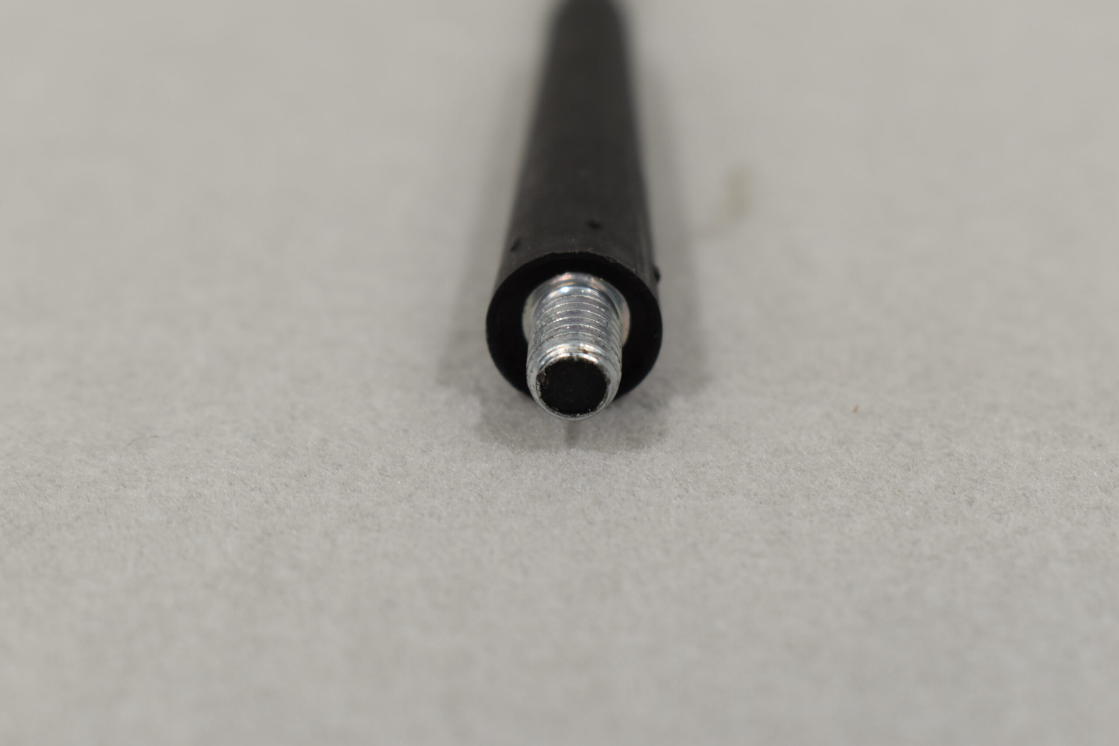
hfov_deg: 24.6
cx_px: 560
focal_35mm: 82
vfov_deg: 16.6
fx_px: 2564
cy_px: 373
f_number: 7.1
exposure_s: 1/60
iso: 400
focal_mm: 55
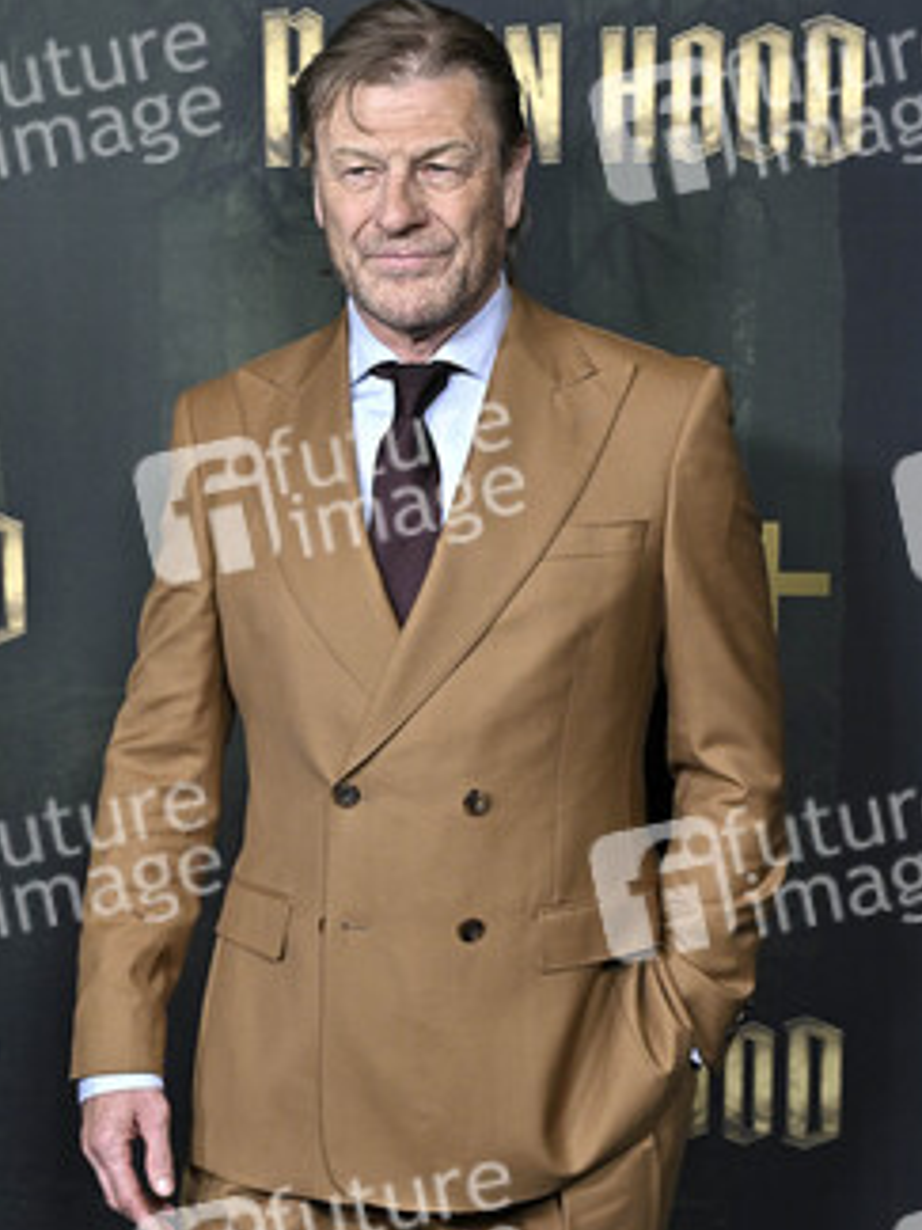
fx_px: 2486
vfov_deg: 27.8
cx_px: 440
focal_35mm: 70
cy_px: 683
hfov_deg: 21.0
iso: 1600
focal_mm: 59
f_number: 6.3
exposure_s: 1/320
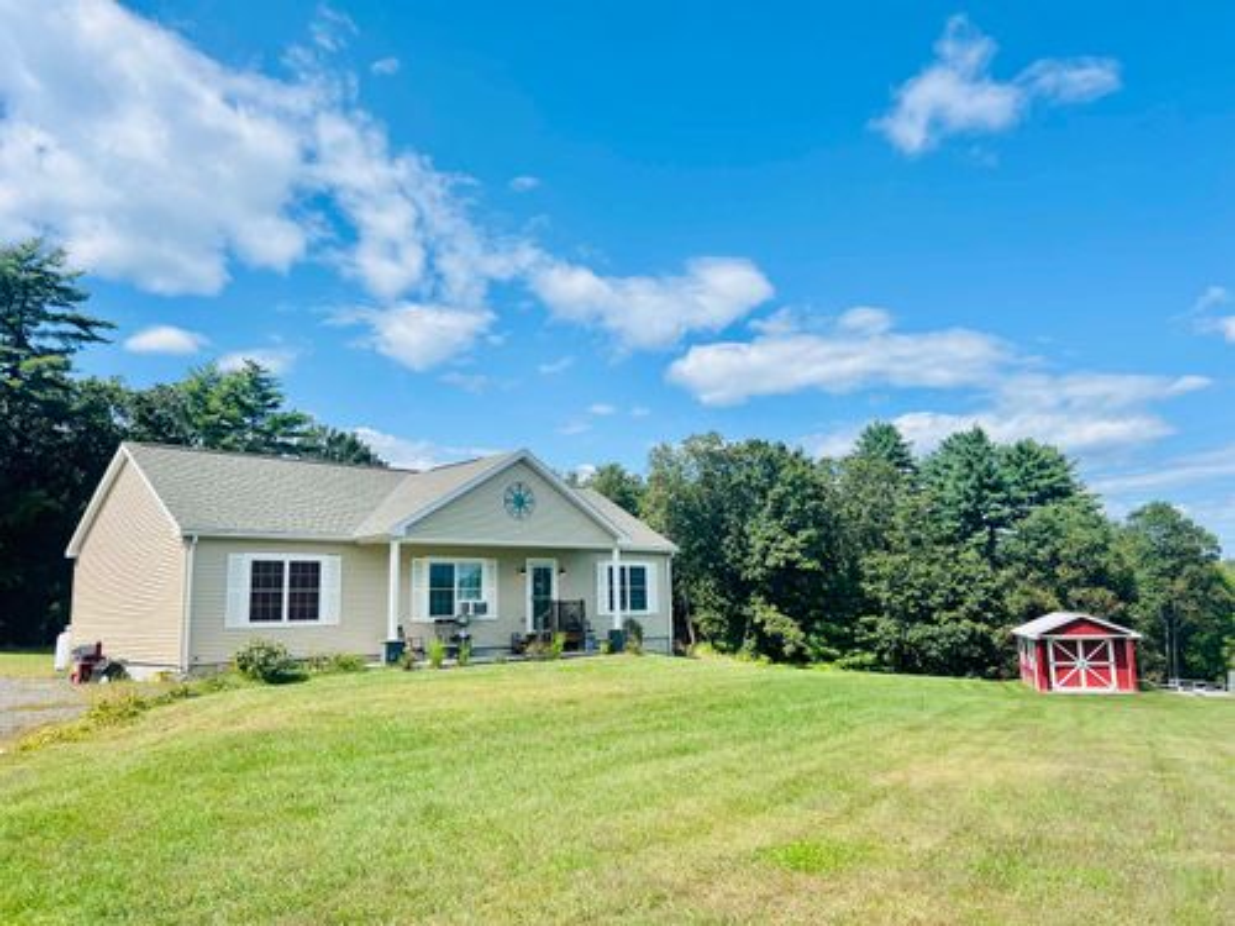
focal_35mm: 26
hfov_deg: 67.3
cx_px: 618
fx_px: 928
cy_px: 463
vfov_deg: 53.1
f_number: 1.5
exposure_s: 1/4630
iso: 50
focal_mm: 5.7
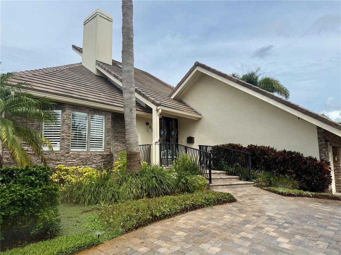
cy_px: 128
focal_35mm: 24
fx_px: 236
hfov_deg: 71.6
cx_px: 170
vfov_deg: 56.8
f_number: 1.78
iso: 80
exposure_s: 1/6173
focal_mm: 6.76
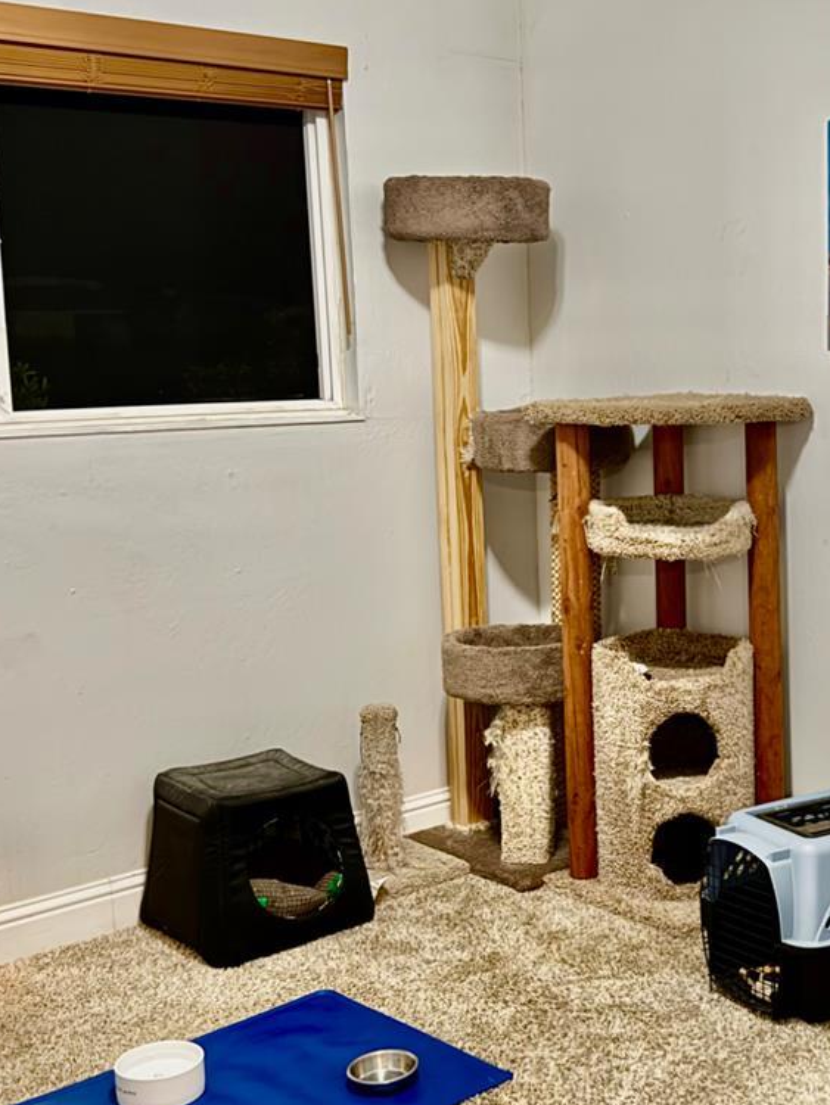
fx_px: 1534
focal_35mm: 48
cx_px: 633
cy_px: 583
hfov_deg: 29.7
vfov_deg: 39.6
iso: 320
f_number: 1.78
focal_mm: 6.76
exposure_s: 1/60
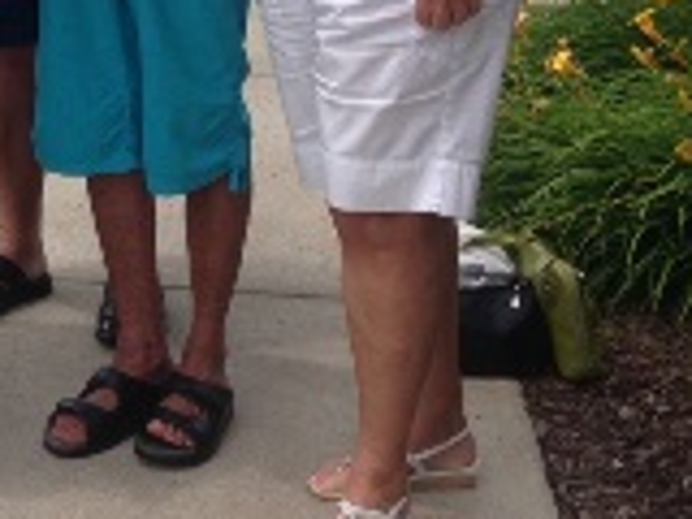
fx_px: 1959
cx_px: -108
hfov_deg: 19.1
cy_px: -123
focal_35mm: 98
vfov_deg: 14.6
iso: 50
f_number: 2.4
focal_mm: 4.28
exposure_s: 1/1374
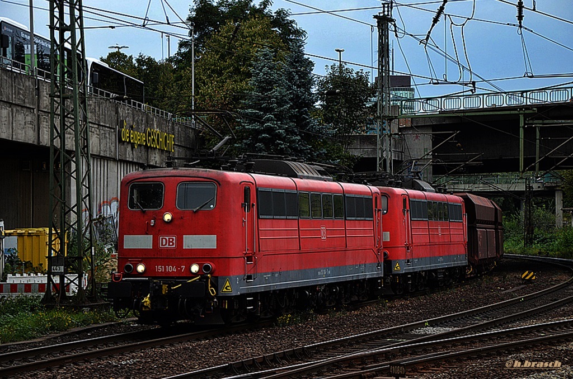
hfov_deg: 18.2
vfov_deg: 12.1
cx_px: 286
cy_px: 190
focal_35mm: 112
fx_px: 1787
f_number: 5.3
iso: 800
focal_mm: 75
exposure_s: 1/640
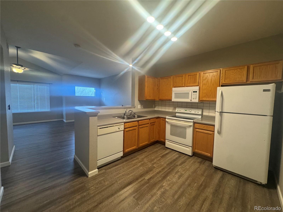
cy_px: 106
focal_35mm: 14
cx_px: 142
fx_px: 114
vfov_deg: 85.7
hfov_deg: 102.1
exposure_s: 1/60
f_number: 2.2
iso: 320
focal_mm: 2.22
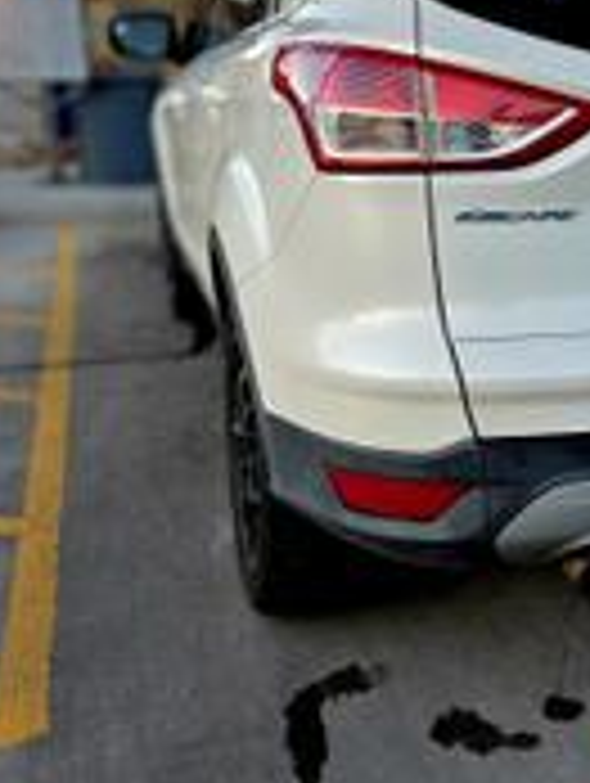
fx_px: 1134
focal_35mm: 50
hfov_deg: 27.1
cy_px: 351
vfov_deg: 38.1
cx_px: 626
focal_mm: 5.4
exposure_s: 1/120
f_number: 1.8
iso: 32
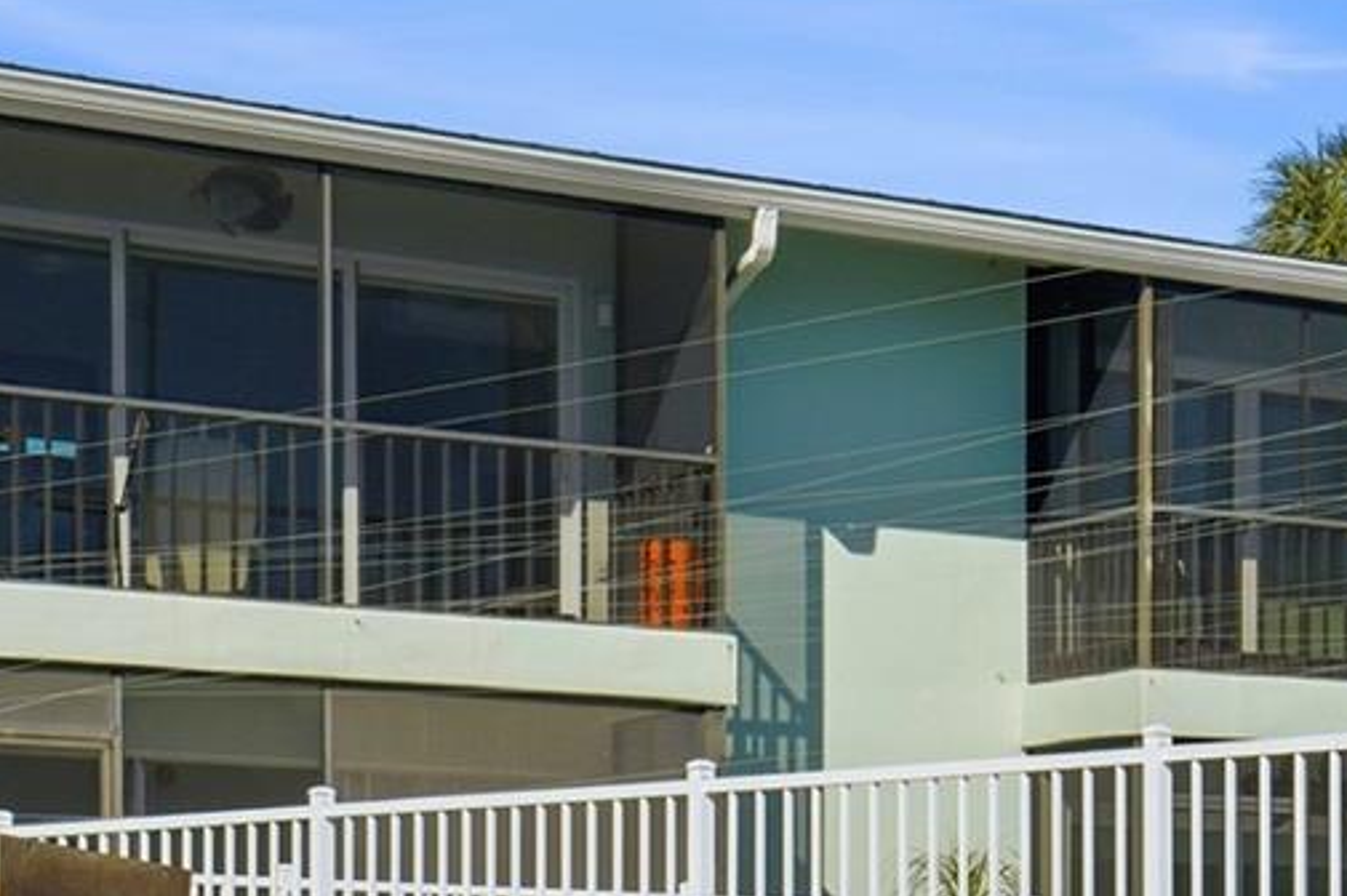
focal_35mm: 111
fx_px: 4150
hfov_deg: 17.4
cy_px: 1128
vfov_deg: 12.0
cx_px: 1683
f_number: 8
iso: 800
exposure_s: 1/8000
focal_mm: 35
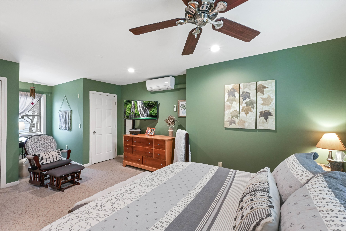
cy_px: 116
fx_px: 135
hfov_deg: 104.3
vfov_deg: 81.2
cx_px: 173
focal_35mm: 14
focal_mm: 14
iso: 4000
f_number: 14
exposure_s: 1/30
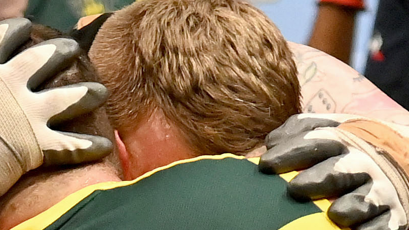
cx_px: 254
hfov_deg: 4.3
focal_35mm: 506
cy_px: 531
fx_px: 5488
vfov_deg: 2.4
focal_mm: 70
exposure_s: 1/800
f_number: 4
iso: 6400
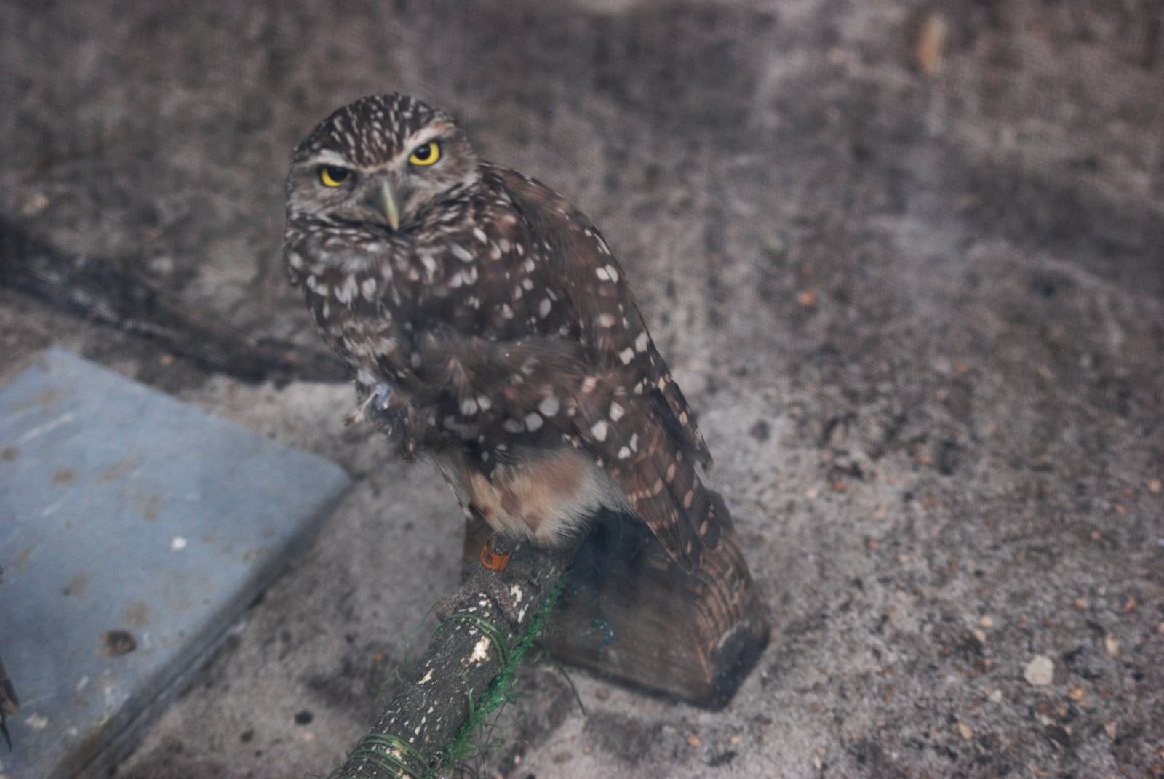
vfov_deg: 13.1
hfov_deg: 19.4
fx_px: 3399
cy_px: 390
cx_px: 582
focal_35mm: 105
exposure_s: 1/320
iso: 400
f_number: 4.5
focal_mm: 70
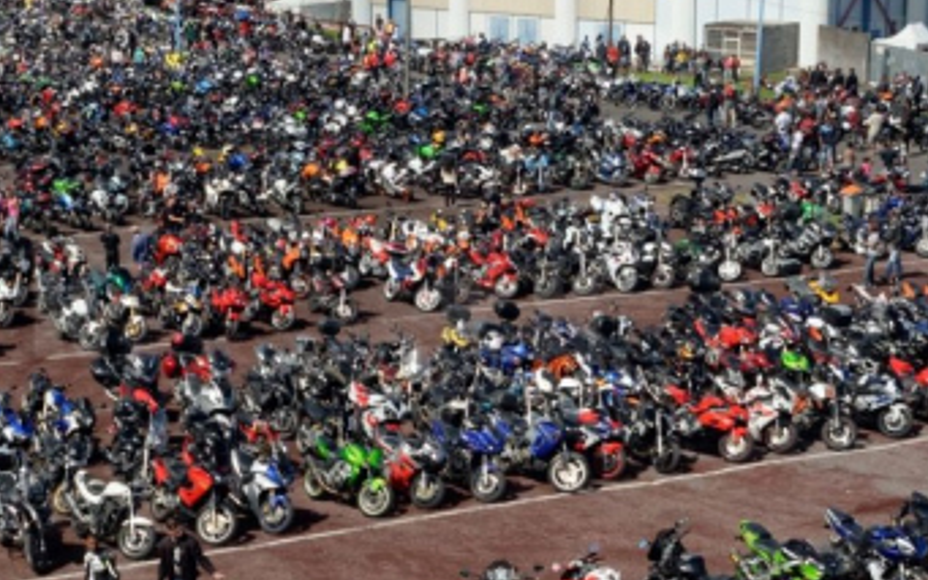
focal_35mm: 86
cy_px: 398
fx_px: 2175
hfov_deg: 23.9
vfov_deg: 15.1
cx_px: 261
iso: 100
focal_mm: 24
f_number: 8
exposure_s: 1/400
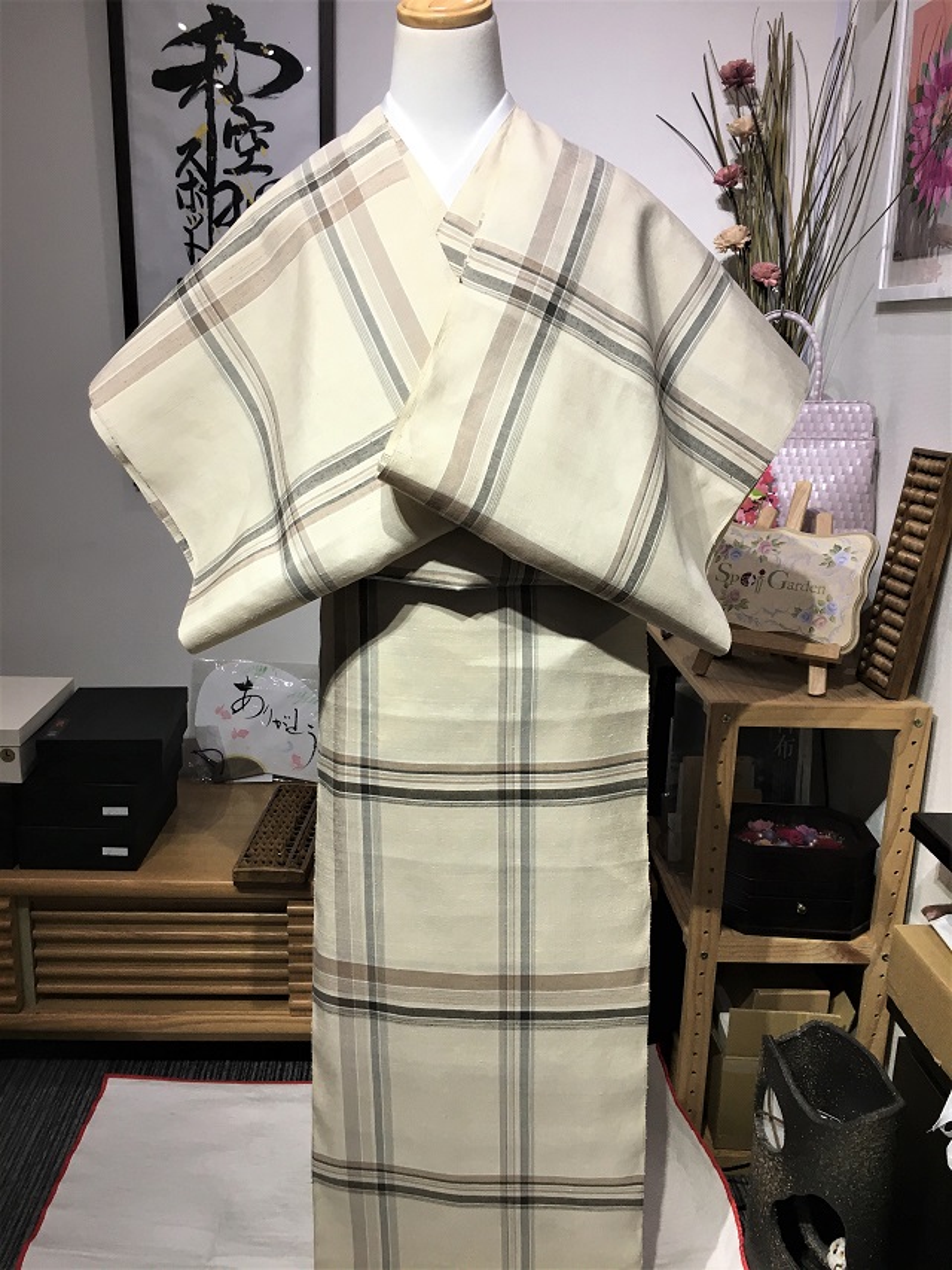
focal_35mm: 29
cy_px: 635
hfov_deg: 48.2
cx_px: 476
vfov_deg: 61.7
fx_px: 1063
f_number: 2.2
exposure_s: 1/40
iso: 25
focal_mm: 4.15
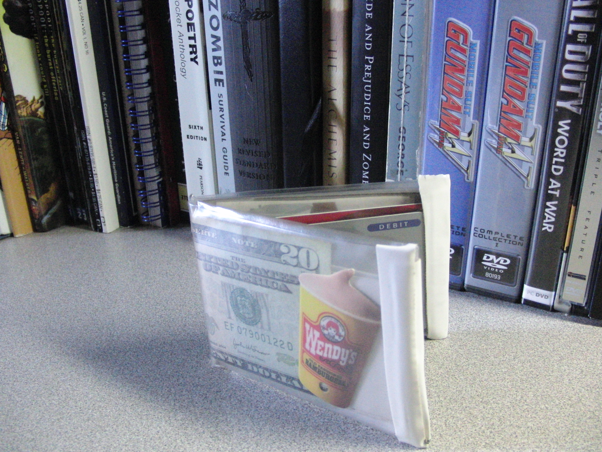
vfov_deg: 38.7
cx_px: 301
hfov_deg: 50.1
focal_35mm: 37
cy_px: 226
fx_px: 643
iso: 1250
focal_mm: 6.42
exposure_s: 1/80
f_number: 3.6
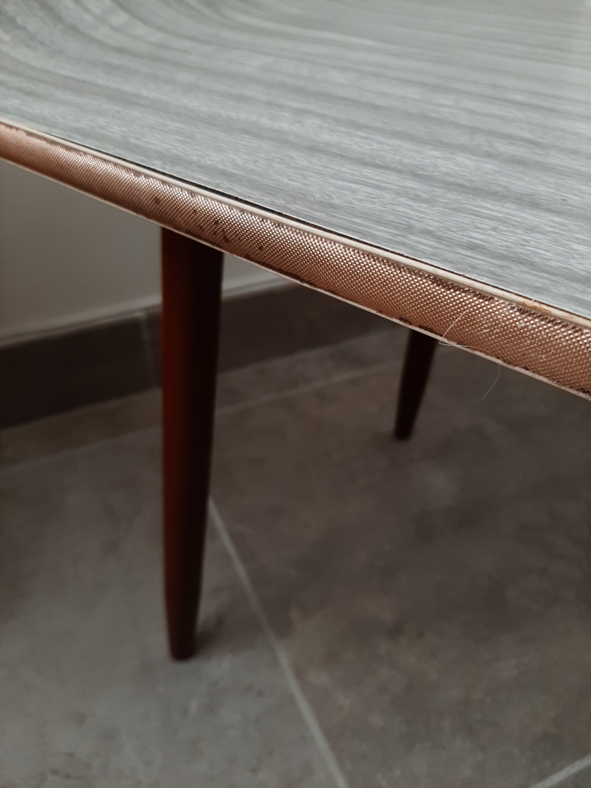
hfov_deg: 53.1
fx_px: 592
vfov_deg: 67.3
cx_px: 296
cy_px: 394
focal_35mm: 26
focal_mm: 3.93
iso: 64
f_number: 1.7
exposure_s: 1/50
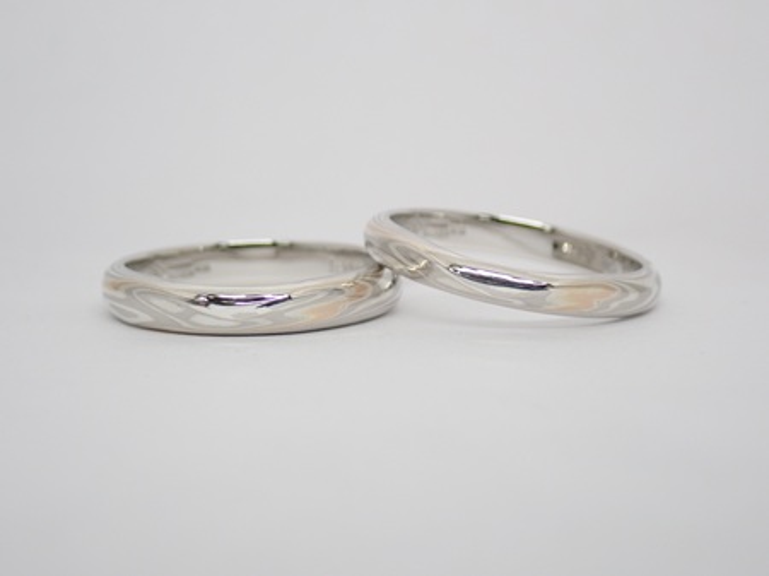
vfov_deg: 19.1
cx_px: 384
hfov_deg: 25.3
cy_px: 288
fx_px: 1710
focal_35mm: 77
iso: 200
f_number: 4.1
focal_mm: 13.65
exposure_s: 1/125
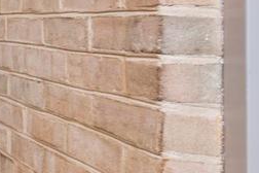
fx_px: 576
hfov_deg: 12.7
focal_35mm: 80
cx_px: -458
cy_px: 41
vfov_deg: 17.0
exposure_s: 2.5
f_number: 10
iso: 320
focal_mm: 14
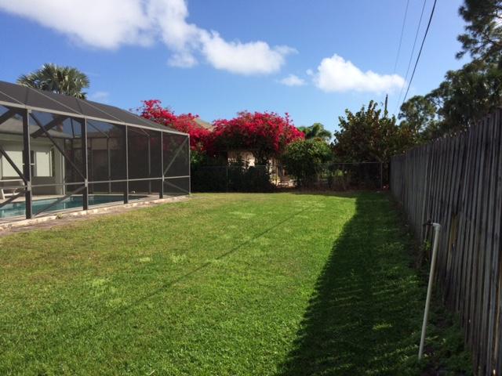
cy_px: 188
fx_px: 421
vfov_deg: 48.2
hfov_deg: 61.7
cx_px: 251
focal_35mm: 29
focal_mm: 4.15
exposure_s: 1/2564
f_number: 2.2
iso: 32
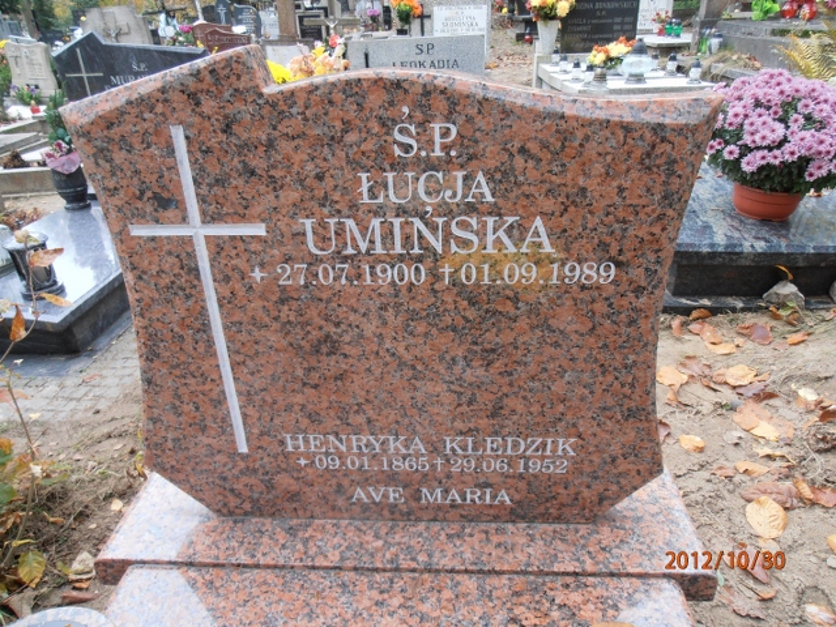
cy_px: 314
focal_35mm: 24
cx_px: 418
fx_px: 580
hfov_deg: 71.6
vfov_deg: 56.8
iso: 100
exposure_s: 1/30
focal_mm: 4.2
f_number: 3
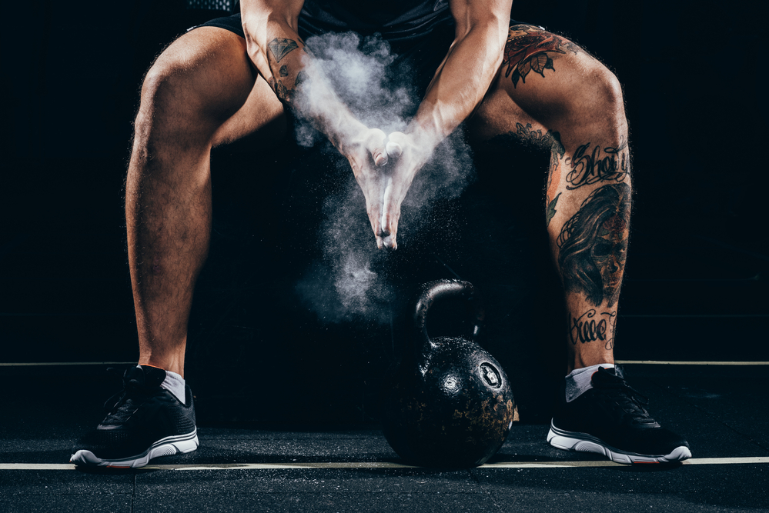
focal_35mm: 105
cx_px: 384
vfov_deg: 13.1
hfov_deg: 19.4
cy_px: 256
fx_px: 2244
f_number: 18
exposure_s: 1/160
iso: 100
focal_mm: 105
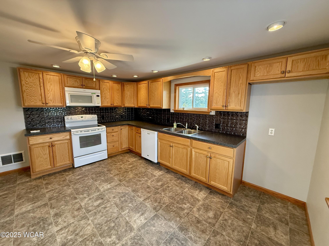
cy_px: 123
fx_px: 133
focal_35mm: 14
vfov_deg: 85.7
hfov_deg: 102.1
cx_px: 164
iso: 320
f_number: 2.2
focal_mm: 2.22
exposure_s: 1/120
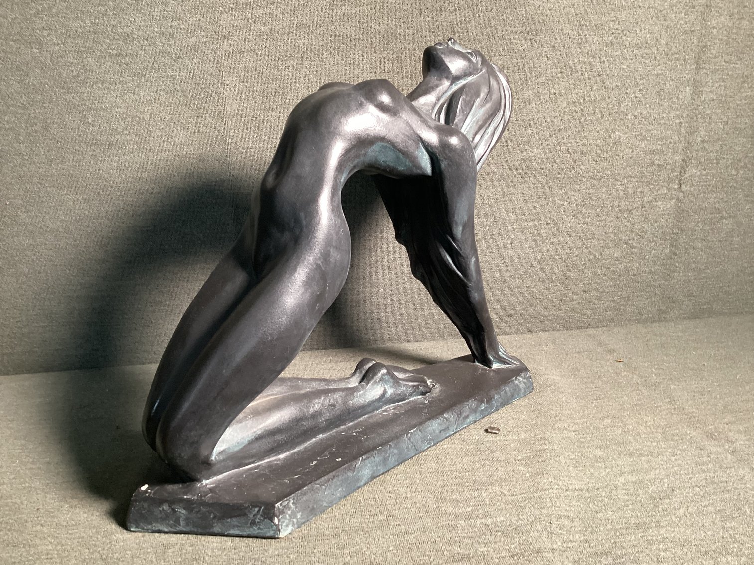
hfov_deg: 58.3
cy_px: 282
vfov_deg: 45.4
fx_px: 675
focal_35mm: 31
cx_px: 377
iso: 250
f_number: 2.4
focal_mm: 3.3
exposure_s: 1/33
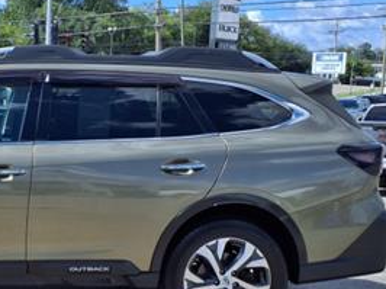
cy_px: 211
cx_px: -9
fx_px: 724
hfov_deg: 27.9
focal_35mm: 65
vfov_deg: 22.4
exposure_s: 1/2000
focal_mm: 3.58
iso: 40
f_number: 1.9
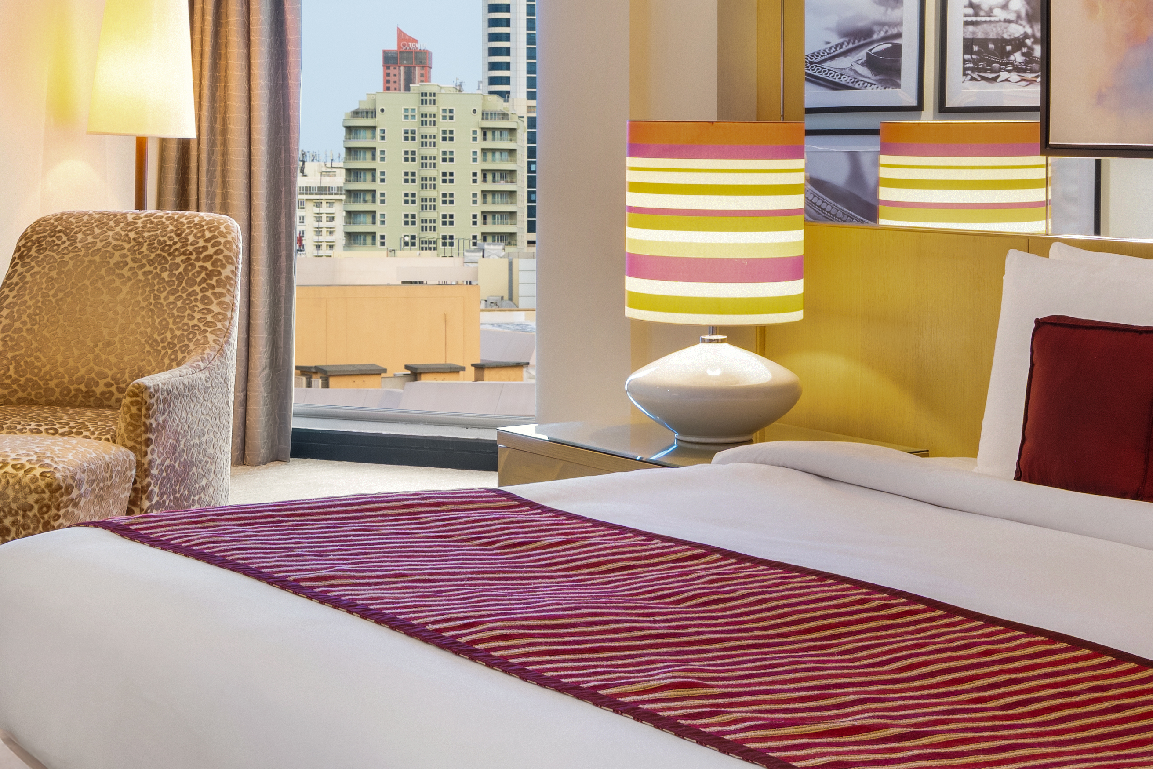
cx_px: 467
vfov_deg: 21.1
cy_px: 130
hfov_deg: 31.5
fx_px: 2035
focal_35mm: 64
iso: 100
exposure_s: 5
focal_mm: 20.5
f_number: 11
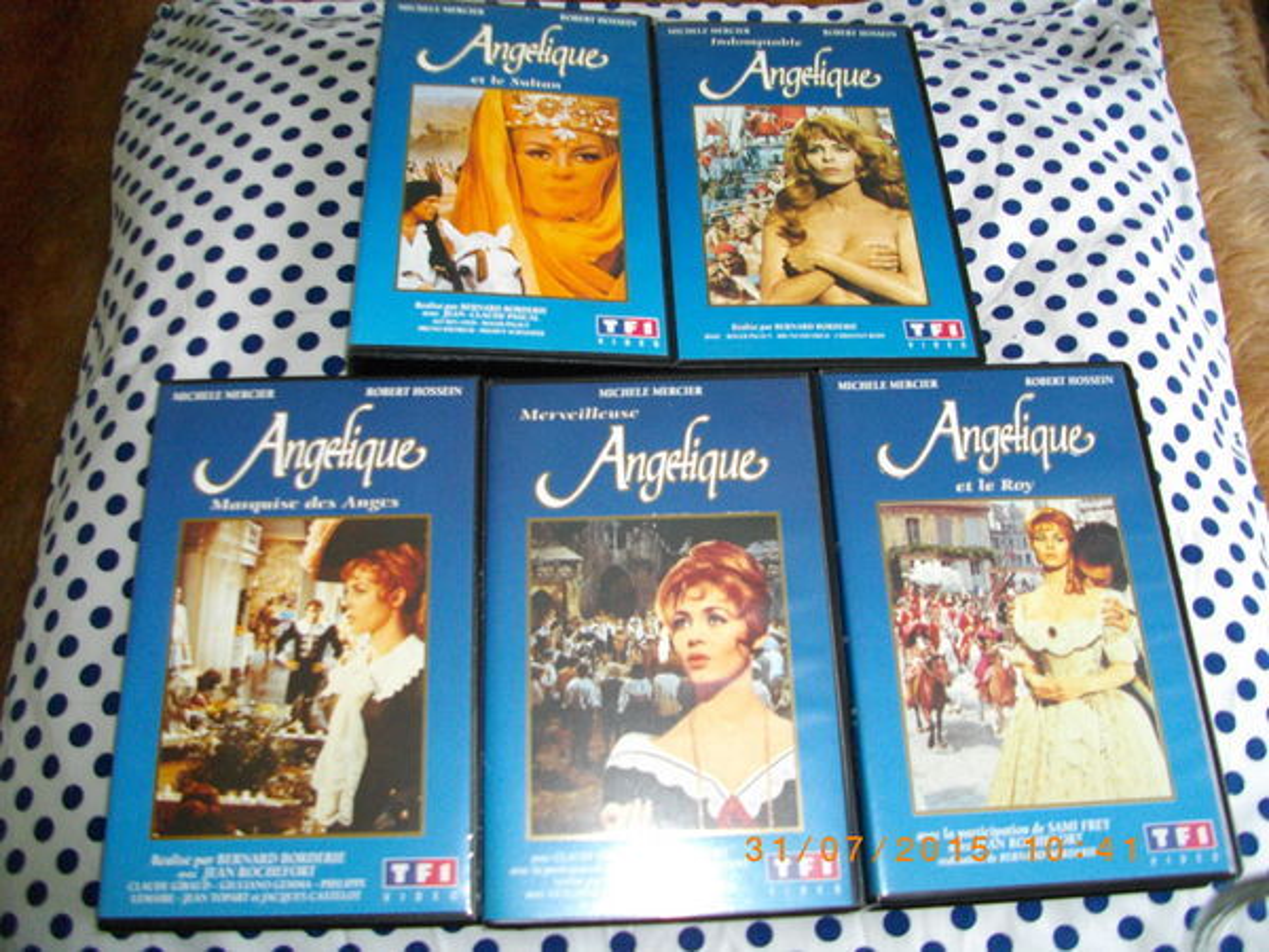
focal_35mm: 32
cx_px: 634
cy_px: 476
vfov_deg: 44.2
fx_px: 1173
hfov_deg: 56.8
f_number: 2.9
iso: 269
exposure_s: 1/50
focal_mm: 5.7
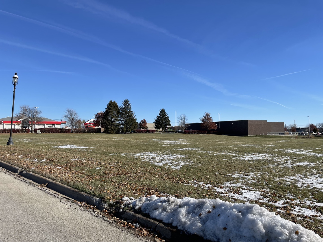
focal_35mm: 26
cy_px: 121
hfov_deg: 67.3
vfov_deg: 53.1
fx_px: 243
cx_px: 162
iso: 32
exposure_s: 1/4000
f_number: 1.6
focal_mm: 4.2
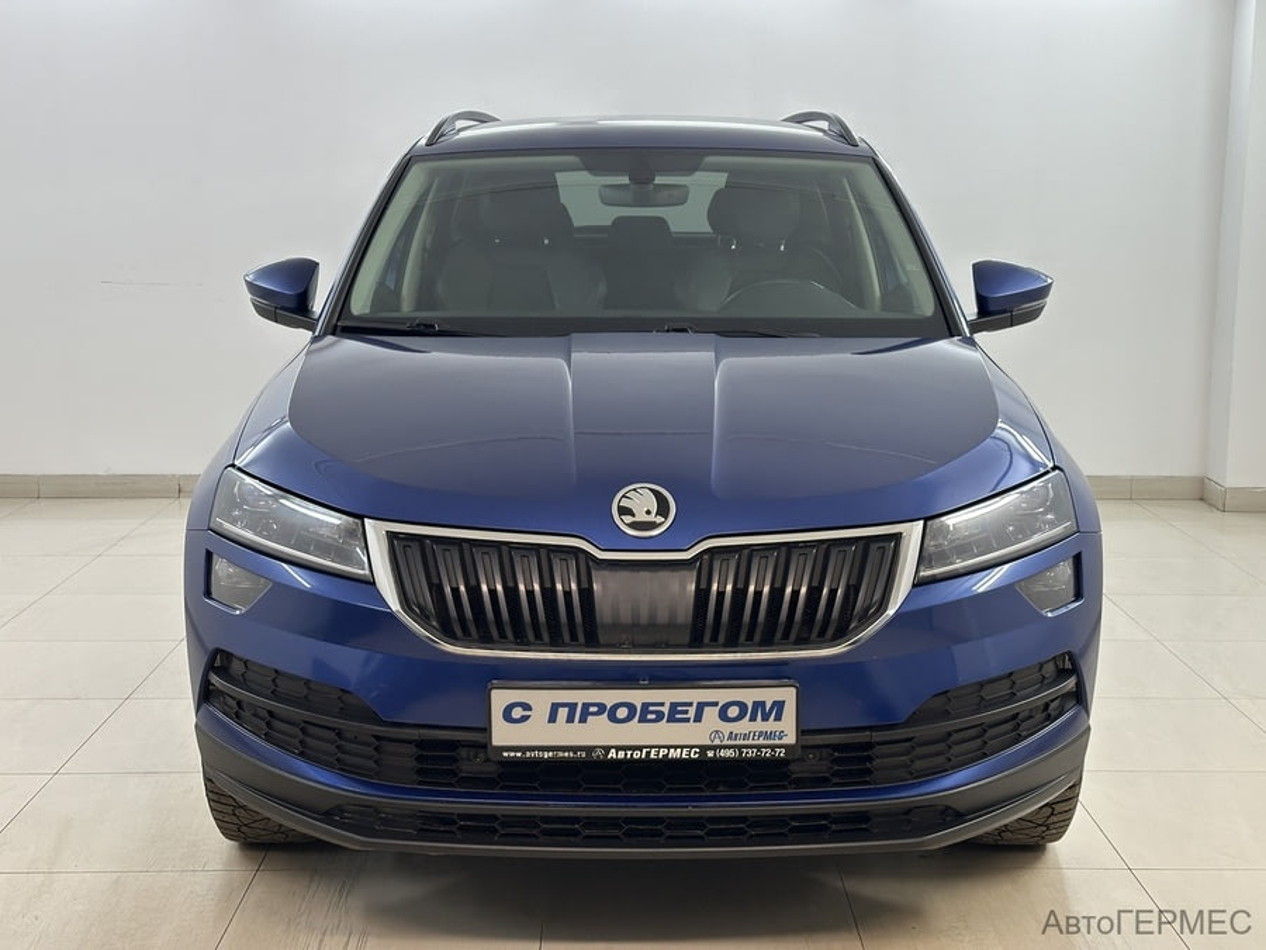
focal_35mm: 48
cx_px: 633
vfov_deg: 30.3
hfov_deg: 39.7
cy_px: 475
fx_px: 1755
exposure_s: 1/100
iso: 125
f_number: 1.78
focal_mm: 6.86
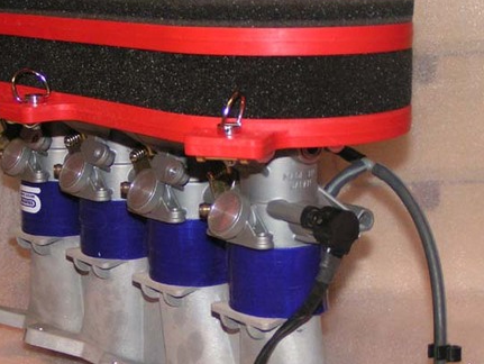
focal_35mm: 89
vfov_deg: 16.6
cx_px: 179
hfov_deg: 21.9
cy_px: 240
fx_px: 1245
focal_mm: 9.2
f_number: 3.2
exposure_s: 1/60
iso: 200
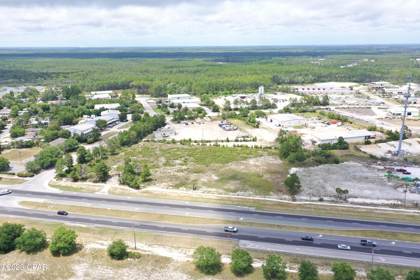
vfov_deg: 46.4
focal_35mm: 28
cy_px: 140
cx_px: 210
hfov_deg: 65.5
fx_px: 327
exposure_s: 1/320
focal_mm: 10.26
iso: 100
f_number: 5
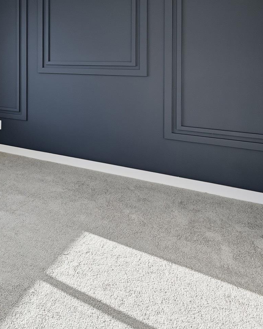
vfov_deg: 49.4
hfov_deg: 35.1
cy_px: 60
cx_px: -46
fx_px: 331
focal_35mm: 34
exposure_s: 1/1250
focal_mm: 14
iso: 250
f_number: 8
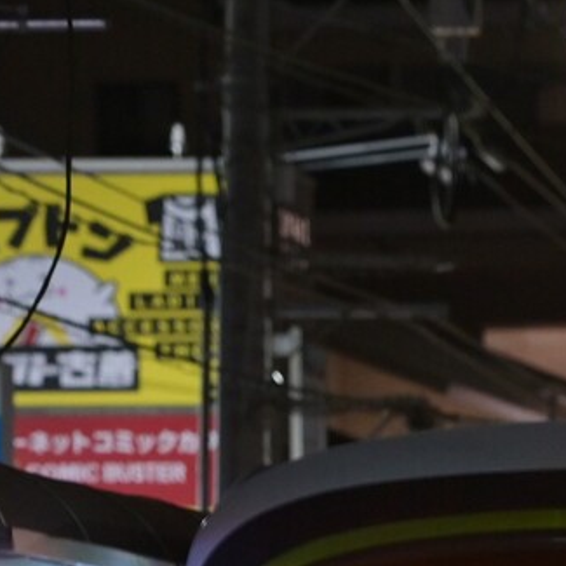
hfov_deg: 3.4
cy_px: 846
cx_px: 1010
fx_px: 9360
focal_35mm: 506
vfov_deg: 3.5
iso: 2000
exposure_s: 1/80
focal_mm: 130
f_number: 2.8
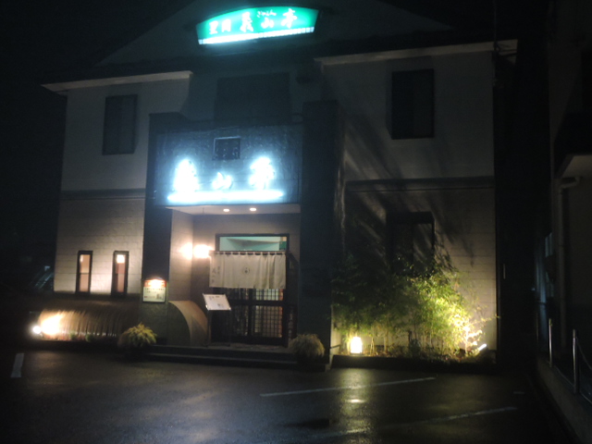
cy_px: 222
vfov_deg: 40.7
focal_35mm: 35
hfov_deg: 52.6
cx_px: 296
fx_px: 599
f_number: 3.8
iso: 720
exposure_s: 1/8
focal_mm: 6.3
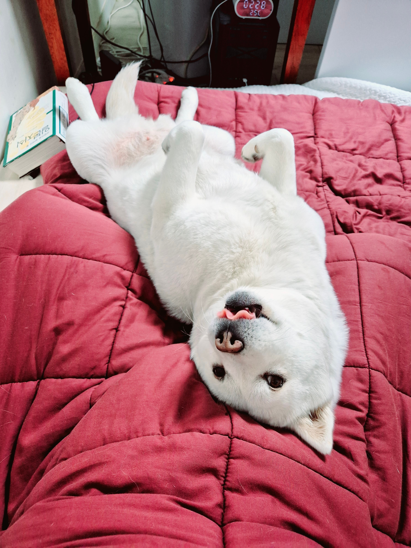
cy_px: 274
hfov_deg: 58.9
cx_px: 206
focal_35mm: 23
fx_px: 364
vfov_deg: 73.9
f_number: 1.8
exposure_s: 1/120
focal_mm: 5.4
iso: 640
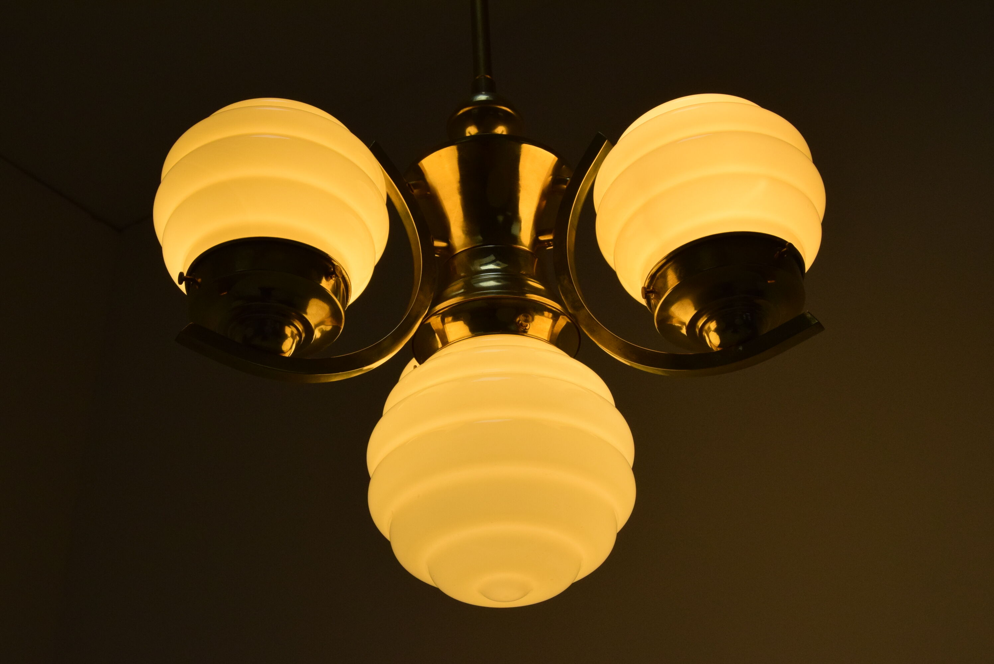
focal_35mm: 51
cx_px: 497
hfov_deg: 38.9
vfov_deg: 26.5
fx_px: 1409
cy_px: 332
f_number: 11
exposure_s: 1/500
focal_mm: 34
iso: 1600
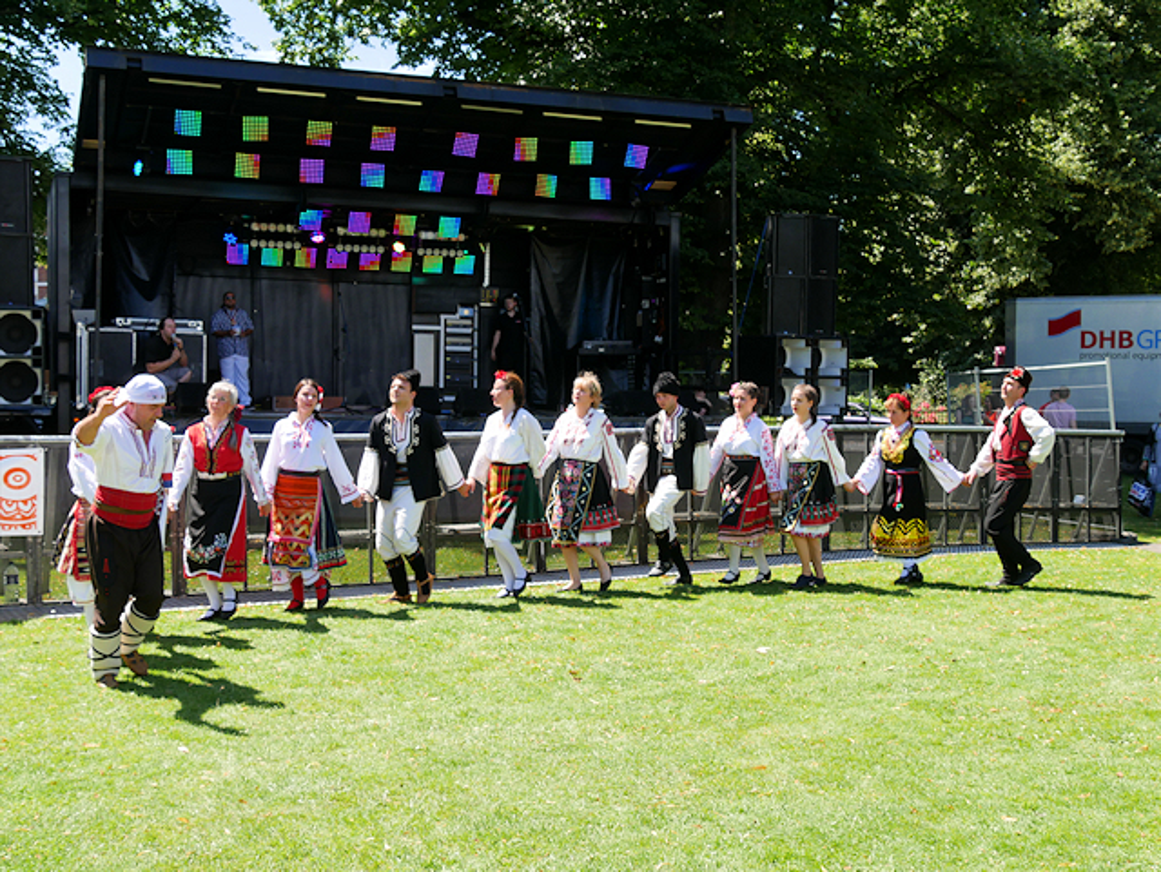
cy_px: 436
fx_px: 1410
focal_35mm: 42
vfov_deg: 34.4
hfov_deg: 44.8
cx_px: 580
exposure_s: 1/320
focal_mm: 21
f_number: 5.6
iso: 200
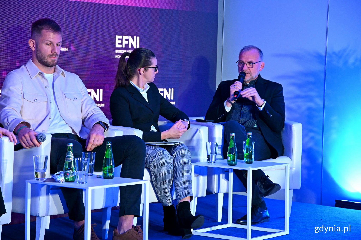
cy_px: 120
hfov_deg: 19.5
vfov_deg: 13.0
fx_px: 1053
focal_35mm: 105
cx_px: 180
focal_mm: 70
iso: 3200
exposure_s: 1/125
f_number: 4
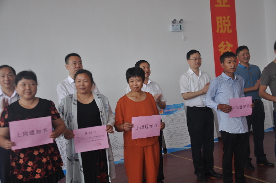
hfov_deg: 43.7
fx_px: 345
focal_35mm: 45
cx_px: 138
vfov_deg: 29.8
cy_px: 92
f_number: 4.2
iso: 200
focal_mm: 30
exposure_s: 1/15
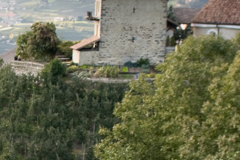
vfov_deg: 10.3
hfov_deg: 14.7
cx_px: -97
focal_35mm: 132
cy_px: 154
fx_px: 876
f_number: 5.6
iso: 200
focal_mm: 17
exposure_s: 1/100
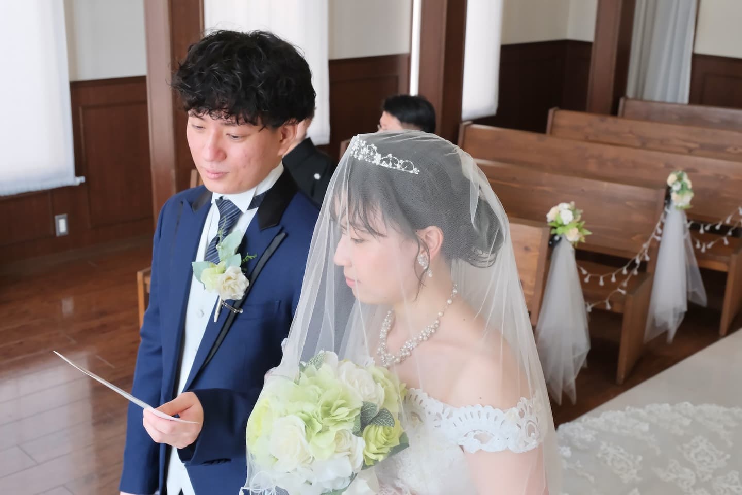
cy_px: 248
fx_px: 886
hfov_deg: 45.4
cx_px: 371
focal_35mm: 43
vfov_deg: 31.2
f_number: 5.6
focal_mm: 28.4
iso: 1600
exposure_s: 1/200
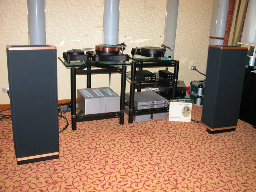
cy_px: 96
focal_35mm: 35
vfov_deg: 40.7
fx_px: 259
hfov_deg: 52.6
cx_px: 128
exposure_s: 1/60
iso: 200
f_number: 2.8
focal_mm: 8.9
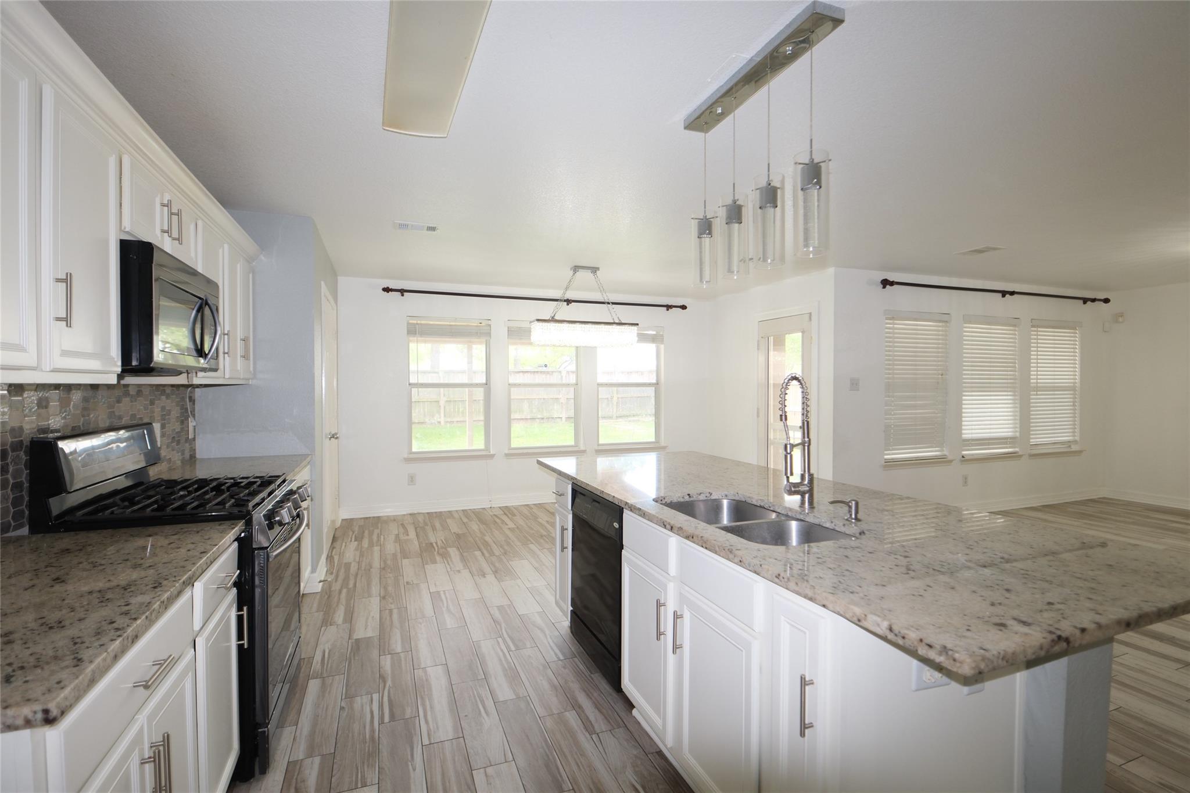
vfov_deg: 77.3
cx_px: 595
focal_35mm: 15
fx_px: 496
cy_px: 396
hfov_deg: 100.4
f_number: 2.8
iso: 320
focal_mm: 10
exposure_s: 1/100
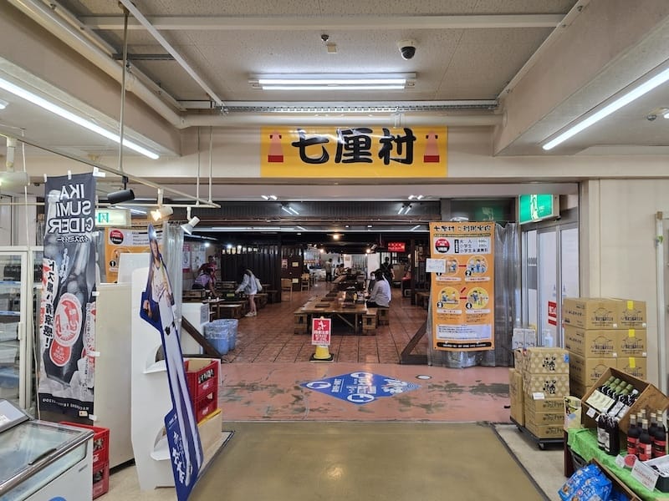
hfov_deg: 73.9
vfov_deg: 58.9
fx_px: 445
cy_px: 250
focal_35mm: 23
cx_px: 334
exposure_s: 1/100
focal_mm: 6.3
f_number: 1.7
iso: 64
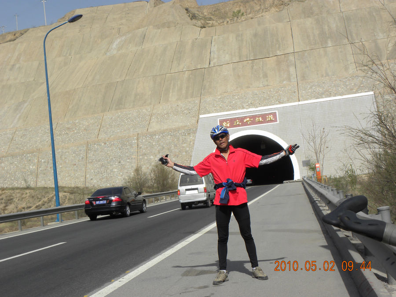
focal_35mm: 52
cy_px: 148
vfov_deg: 28.0
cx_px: 198
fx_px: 595
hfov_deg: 36.8
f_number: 6.3
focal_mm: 9.2
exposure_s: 1/350
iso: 64
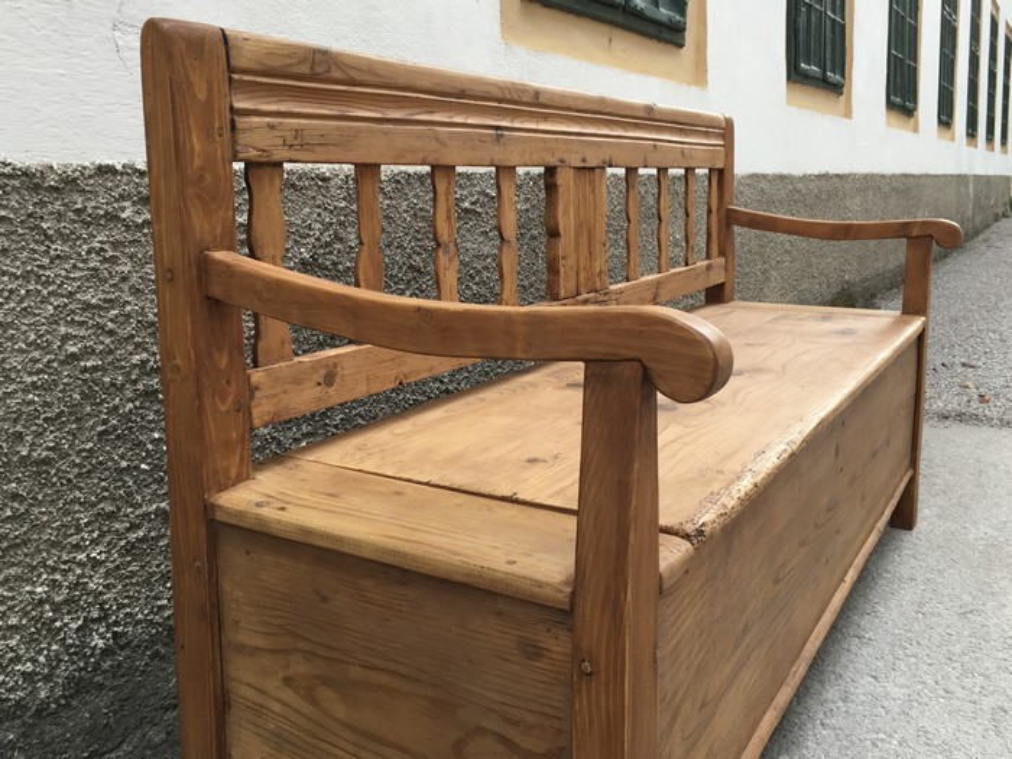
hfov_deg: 61.7
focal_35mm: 29
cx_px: 506
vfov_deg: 48.2
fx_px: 848
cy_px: 380
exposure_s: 1/100
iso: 32
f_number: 2.2
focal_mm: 4.15
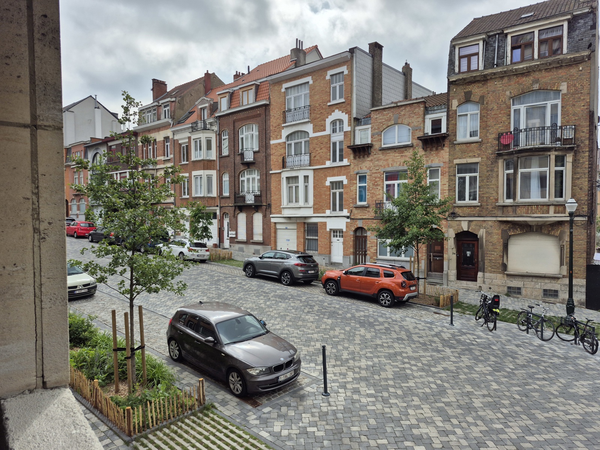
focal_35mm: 23
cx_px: 300
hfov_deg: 73.9
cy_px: 225
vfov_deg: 58.9
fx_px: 399
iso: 25
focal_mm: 5.4
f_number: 1.8
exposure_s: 1/2800
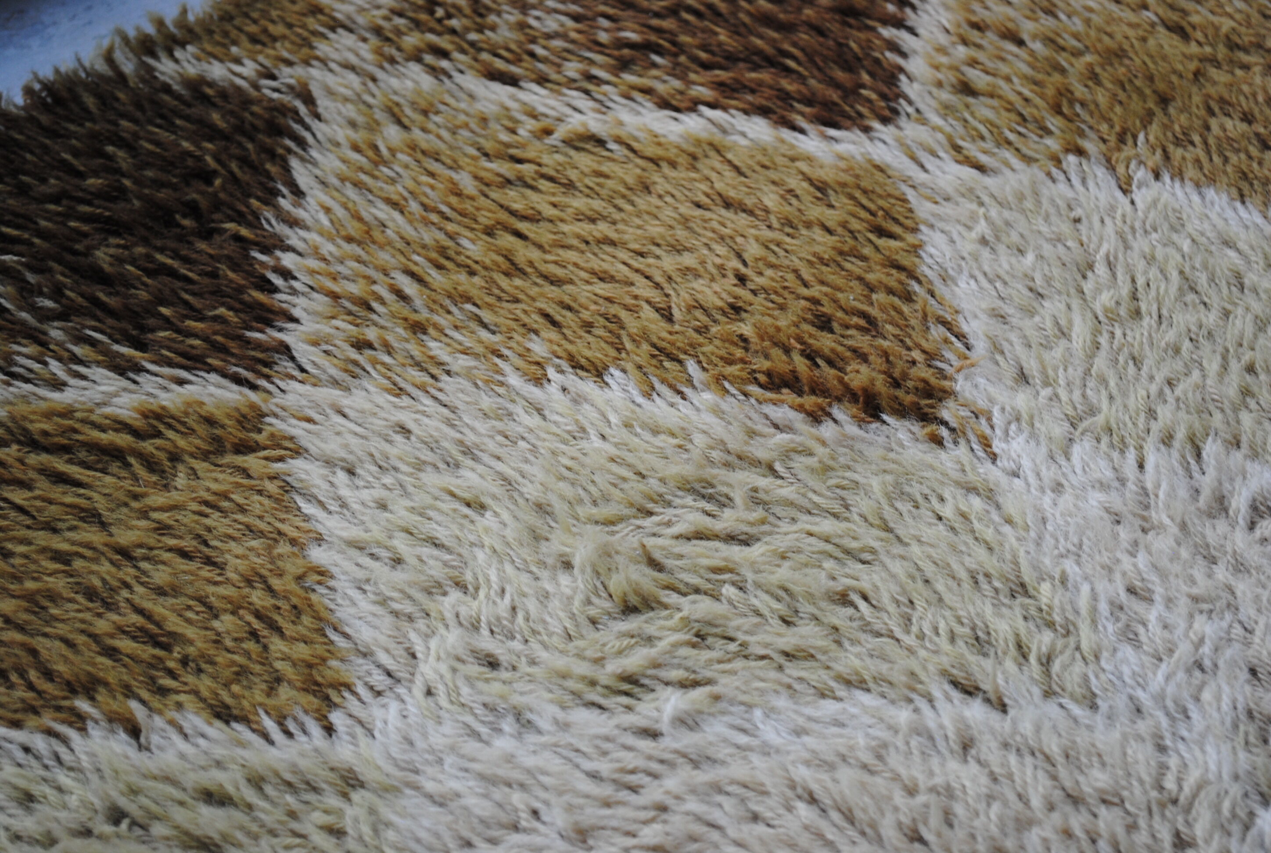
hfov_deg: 24.6
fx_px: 2919
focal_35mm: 82
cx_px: 636
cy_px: 426
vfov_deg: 16.6
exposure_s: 1/40
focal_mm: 55
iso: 200
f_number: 5.6
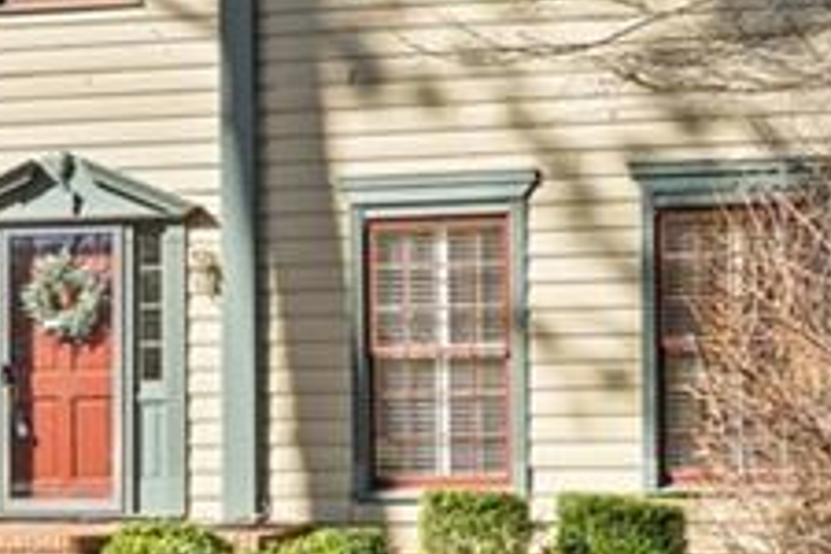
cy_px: 229
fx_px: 3047
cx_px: -55
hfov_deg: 15.2
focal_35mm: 132
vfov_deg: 10.4
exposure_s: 1/1600
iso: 1250
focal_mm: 29
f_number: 6.3
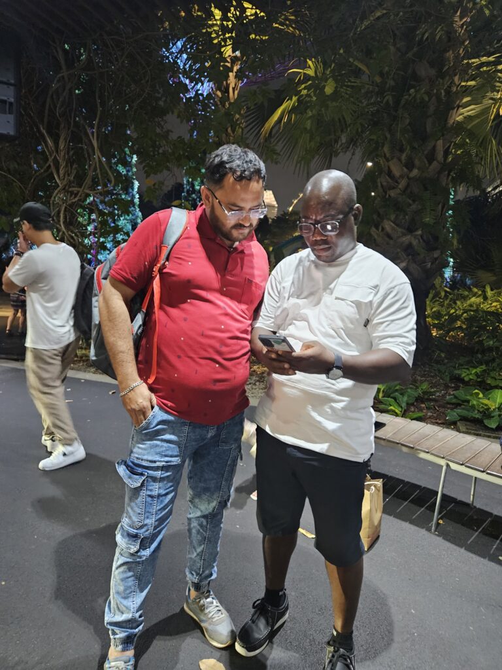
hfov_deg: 58.9
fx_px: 445
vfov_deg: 73.9
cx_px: 251
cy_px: 335
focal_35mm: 23
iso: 1250
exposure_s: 1/25
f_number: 1.8
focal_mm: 5.4
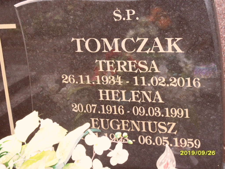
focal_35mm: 80
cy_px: 84
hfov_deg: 24.4
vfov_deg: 18.4
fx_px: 520
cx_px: 112
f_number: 4.2
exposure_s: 1/45
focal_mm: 13.2
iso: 200
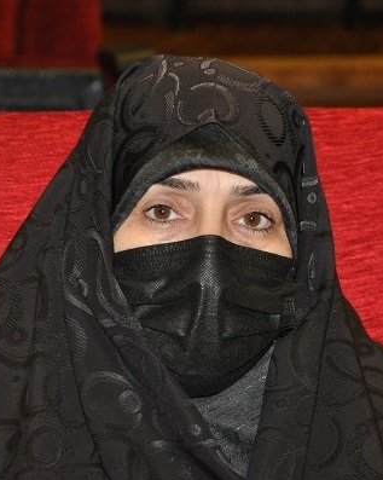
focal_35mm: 149
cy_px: 241
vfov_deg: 12.9
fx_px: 2114
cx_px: 196
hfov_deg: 10.4
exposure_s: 1/60
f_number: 5.3
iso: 800
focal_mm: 70
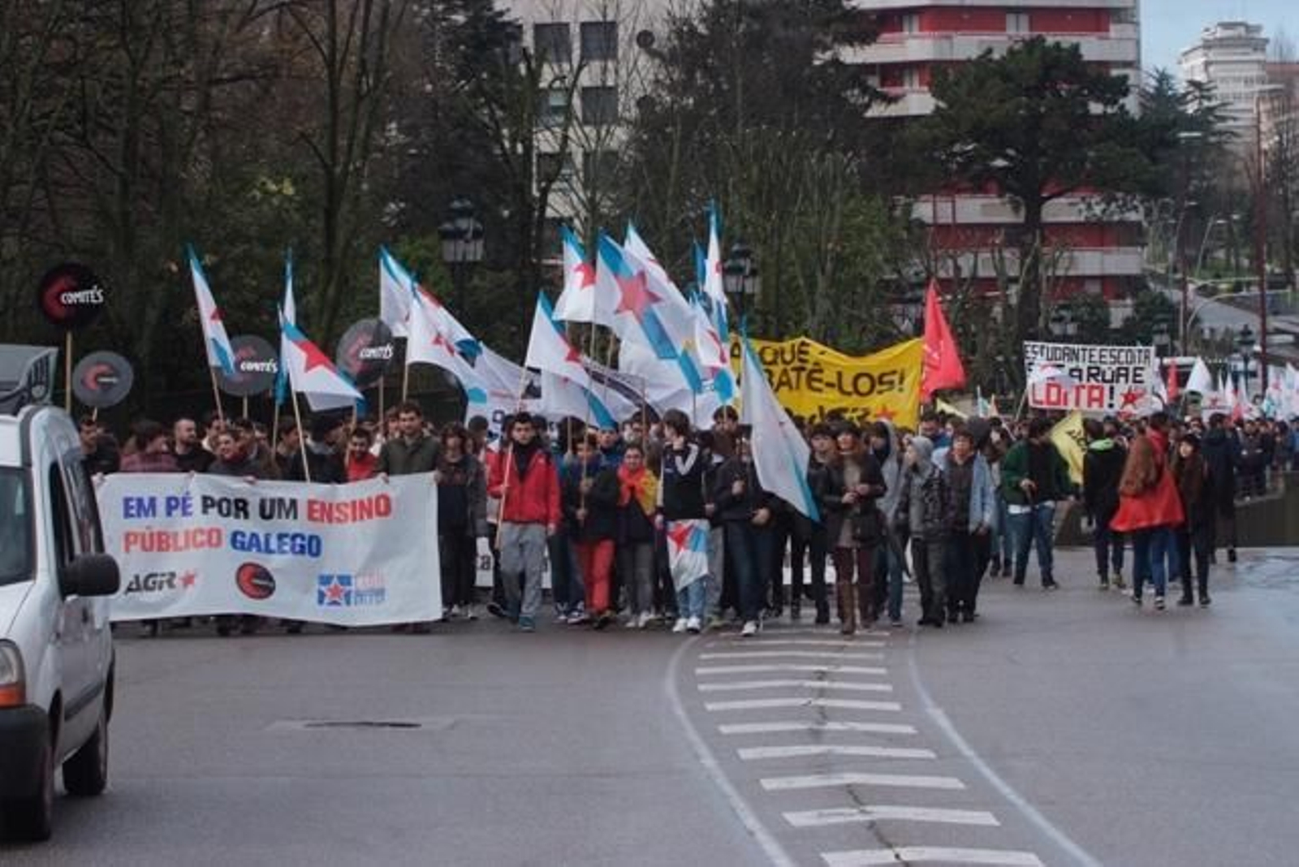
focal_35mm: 129
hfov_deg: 15.9
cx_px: 650
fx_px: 4656
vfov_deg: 10.6
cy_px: 434
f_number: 9
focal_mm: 86
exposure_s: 1/285
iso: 400
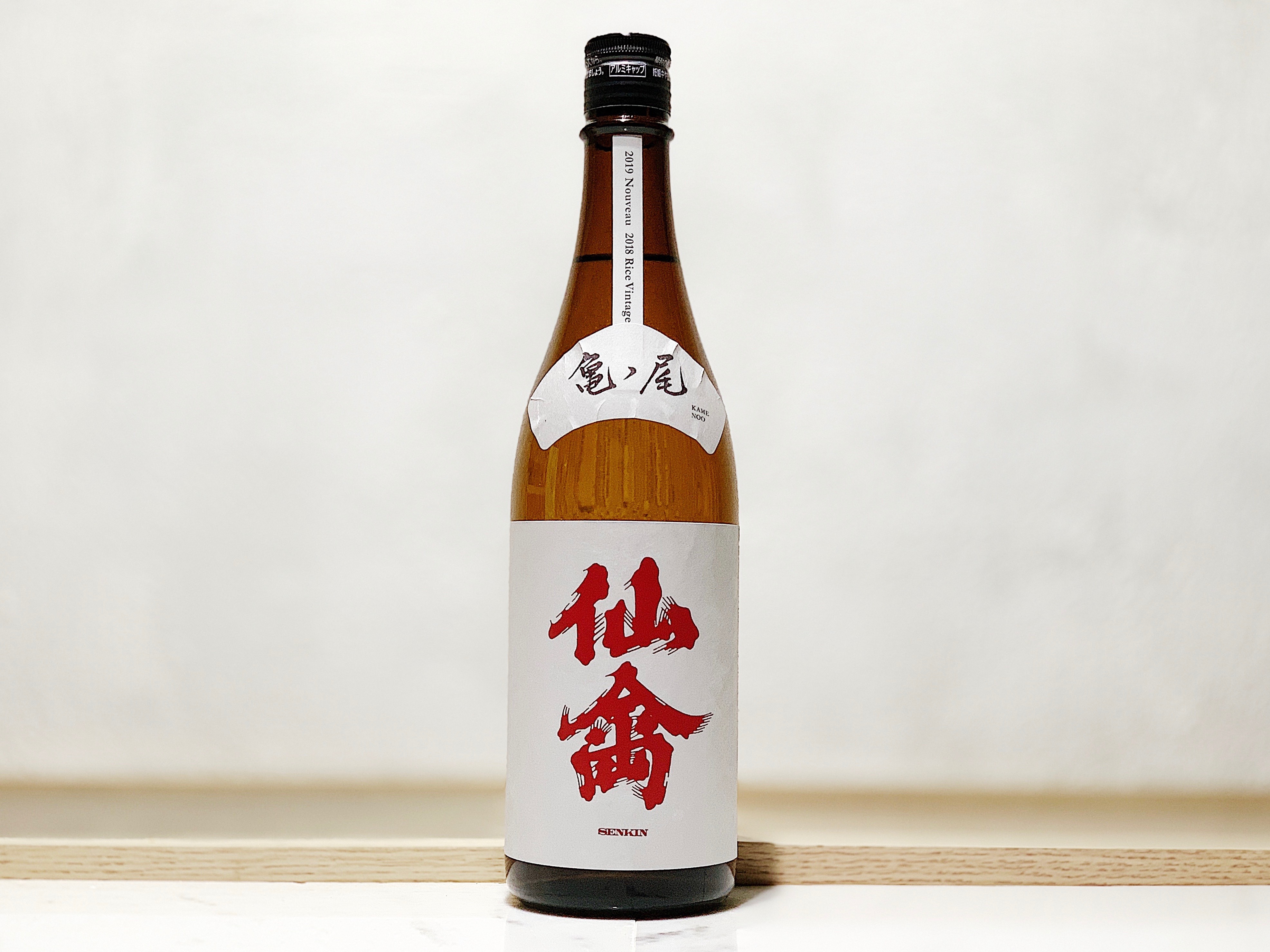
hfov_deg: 36.8
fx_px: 1908
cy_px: 476
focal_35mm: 52
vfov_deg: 28.0
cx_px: 635
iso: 100
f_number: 2.4
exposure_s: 1/122
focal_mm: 6
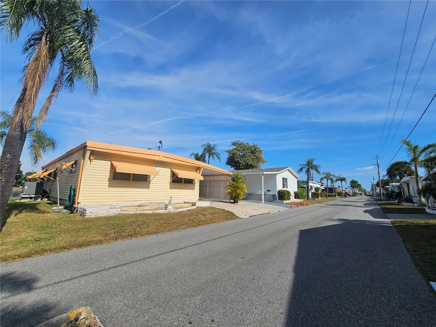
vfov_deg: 89.9
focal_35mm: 13
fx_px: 164
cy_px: 164
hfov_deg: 106.2
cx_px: 218
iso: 50
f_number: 2.2
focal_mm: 2.2
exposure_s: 1/4010
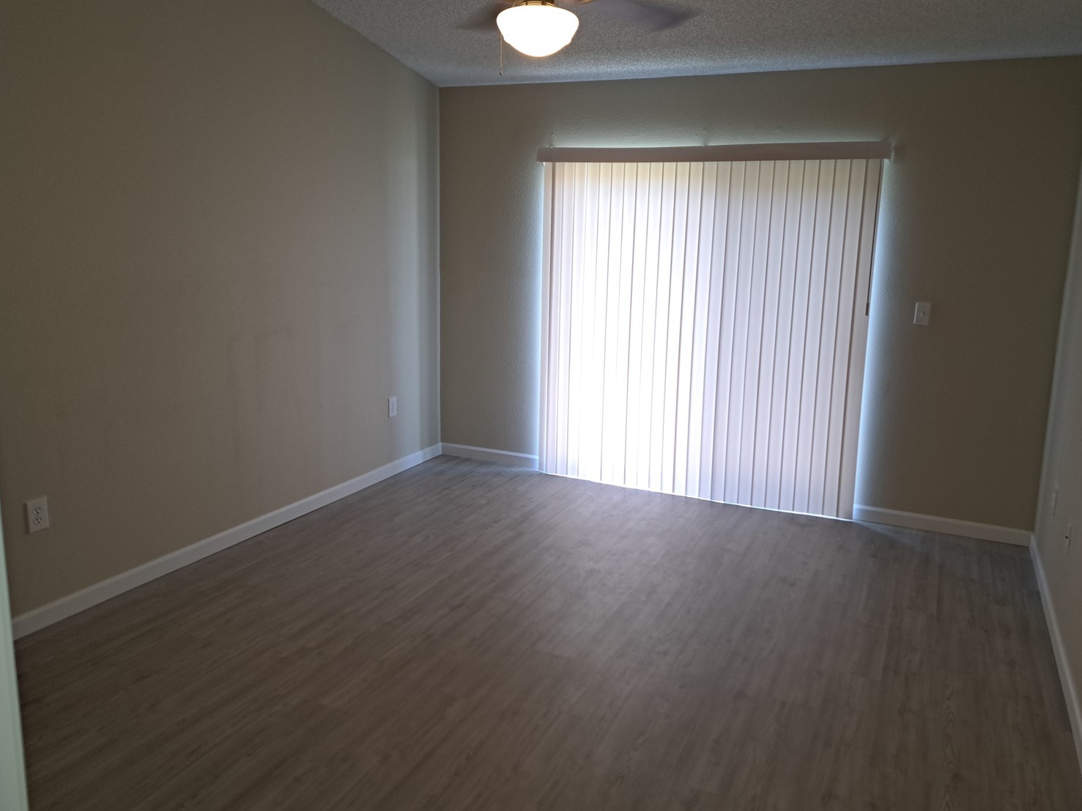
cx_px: 574
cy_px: 373
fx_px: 813
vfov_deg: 53.0
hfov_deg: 67.2
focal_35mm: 26
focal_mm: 5.23
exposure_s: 1/60
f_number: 1.8
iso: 100
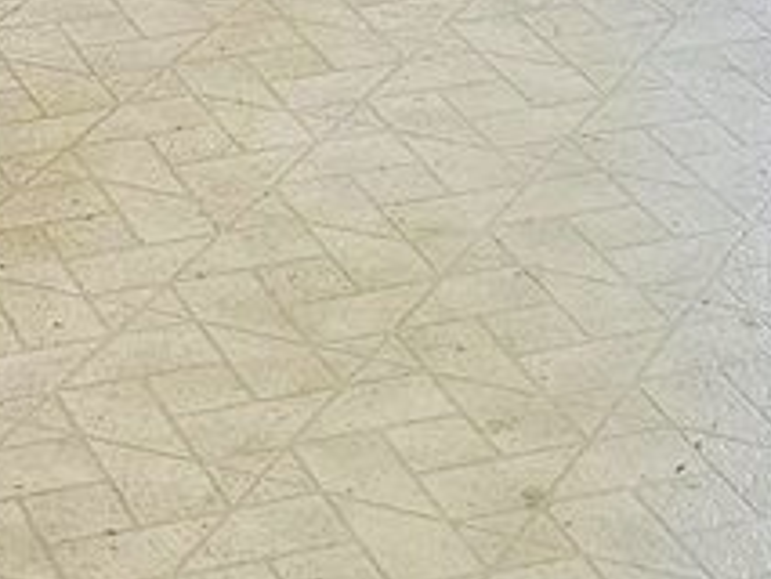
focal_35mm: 163
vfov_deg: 7.9
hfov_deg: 12.1
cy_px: -1120
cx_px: 252
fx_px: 3633
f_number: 1.7
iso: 250
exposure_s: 1/120
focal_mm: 6.3
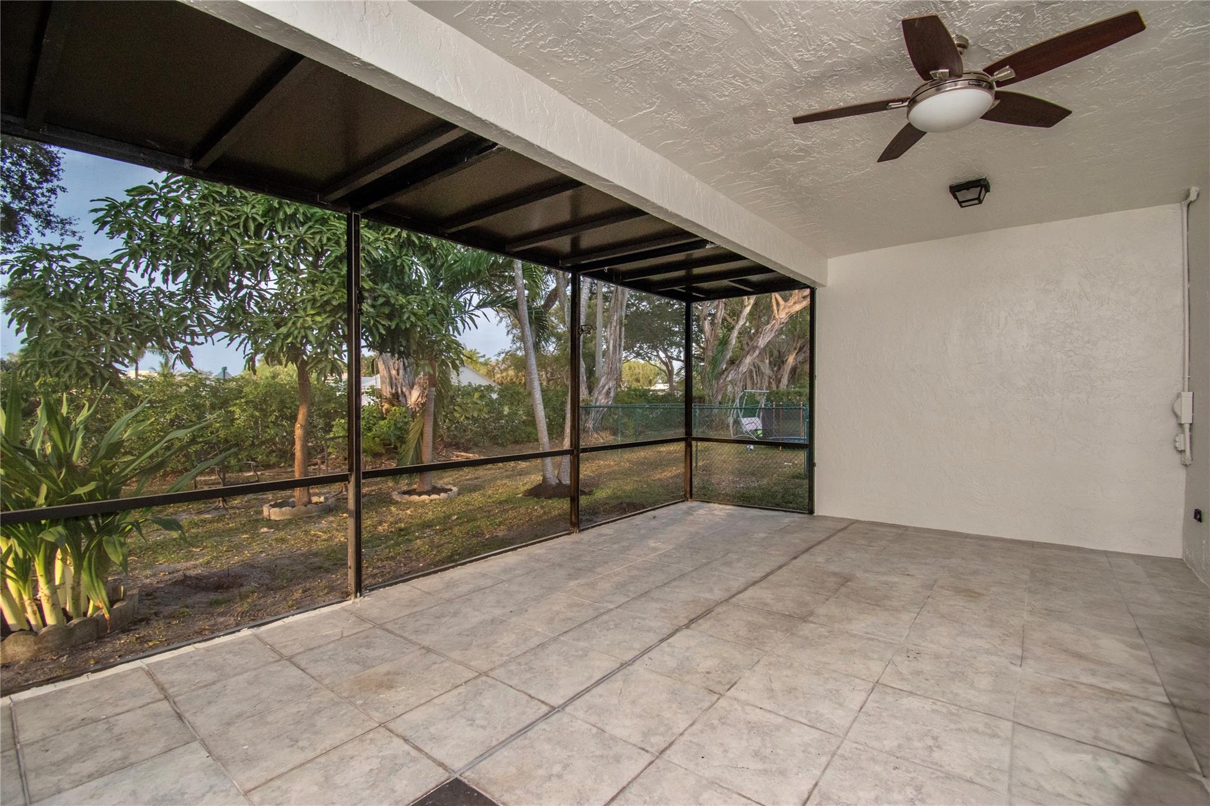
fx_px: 504
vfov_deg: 77.3
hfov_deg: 100.4
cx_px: 605
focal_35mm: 15
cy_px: 403
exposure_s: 1/200
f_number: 6.3
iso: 800
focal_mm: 10
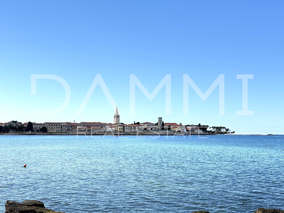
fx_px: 394
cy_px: 106
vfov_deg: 30.3
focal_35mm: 48
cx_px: 142
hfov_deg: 39.7
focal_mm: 6.76
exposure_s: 1/2033
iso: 64
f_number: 1.78
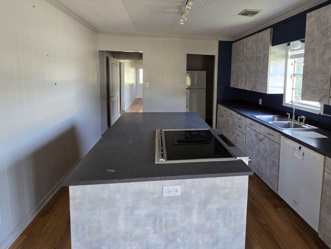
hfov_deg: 87.4
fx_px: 172
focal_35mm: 18
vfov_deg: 70.4
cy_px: 92
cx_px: 185
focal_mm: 2.2
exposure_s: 1/60
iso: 250
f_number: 2.2
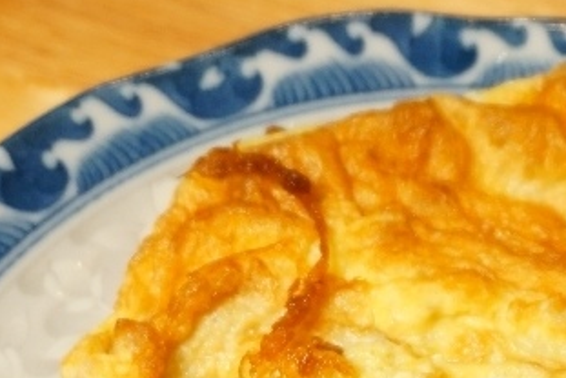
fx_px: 1631
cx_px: 491
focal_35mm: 104
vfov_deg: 12.4
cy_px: 610
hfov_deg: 19.4
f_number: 4
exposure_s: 1/60
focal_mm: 21
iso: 500
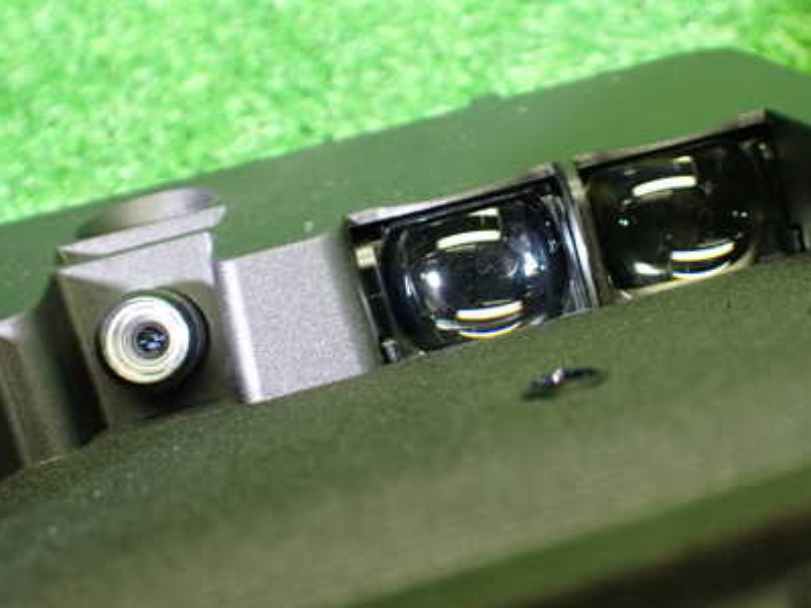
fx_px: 1054
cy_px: 261
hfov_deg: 41.9
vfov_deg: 32.1
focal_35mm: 45
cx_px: 470
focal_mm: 5.4
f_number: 2.3
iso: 800
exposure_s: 1/125
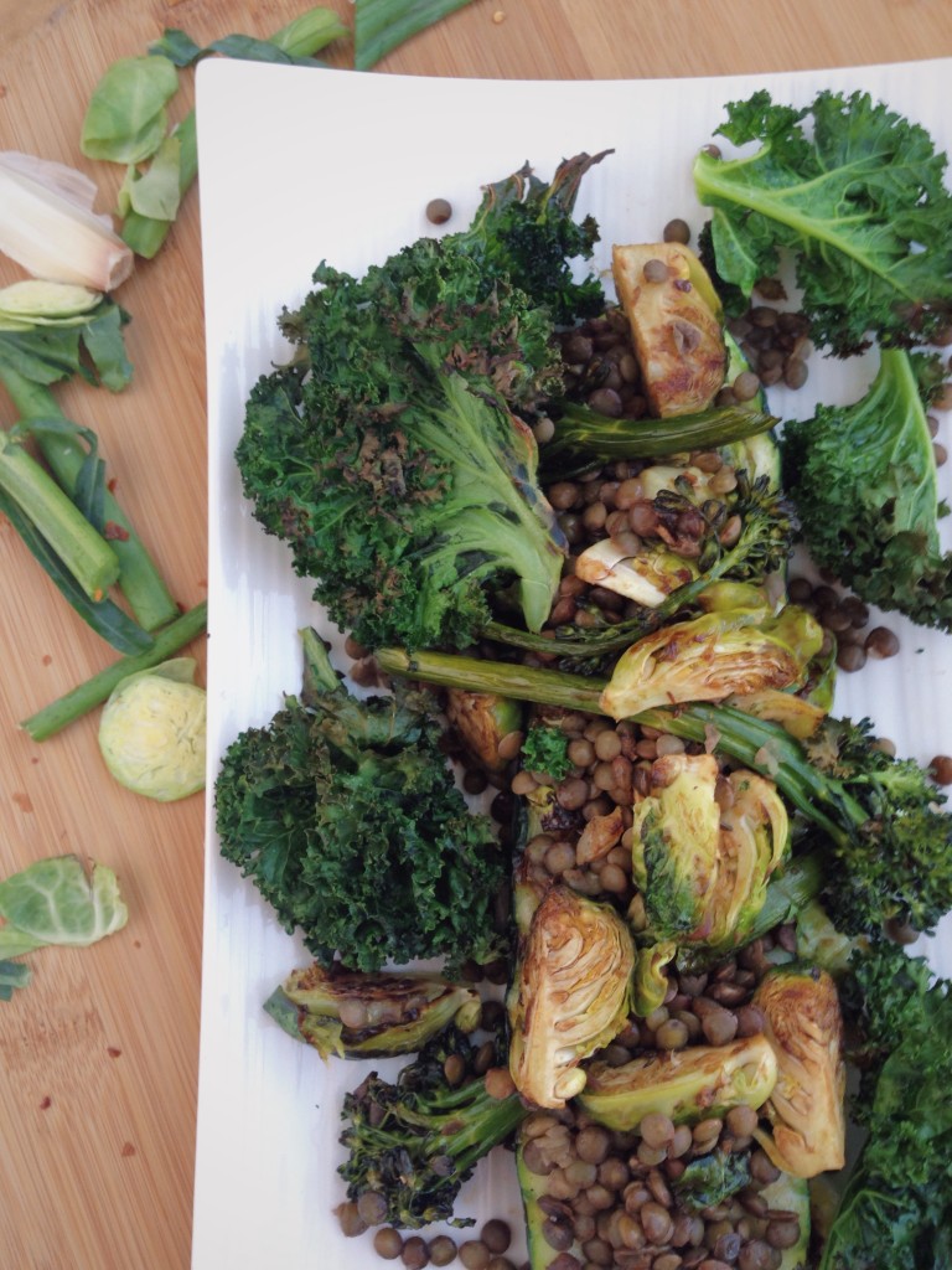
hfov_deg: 42.9
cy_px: 635
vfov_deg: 55.4
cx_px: 476
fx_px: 1210
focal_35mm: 33
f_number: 2.4
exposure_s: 1/24
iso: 50
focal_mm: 4.12
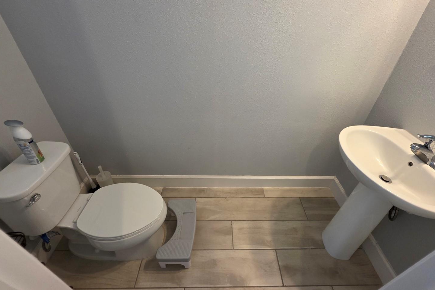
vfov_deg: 76.7
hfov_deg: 100.4
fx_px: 181
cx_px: 224
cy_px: 121
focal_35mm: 15
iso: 320
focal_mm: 2.2
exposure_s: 1/120
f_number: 1.9
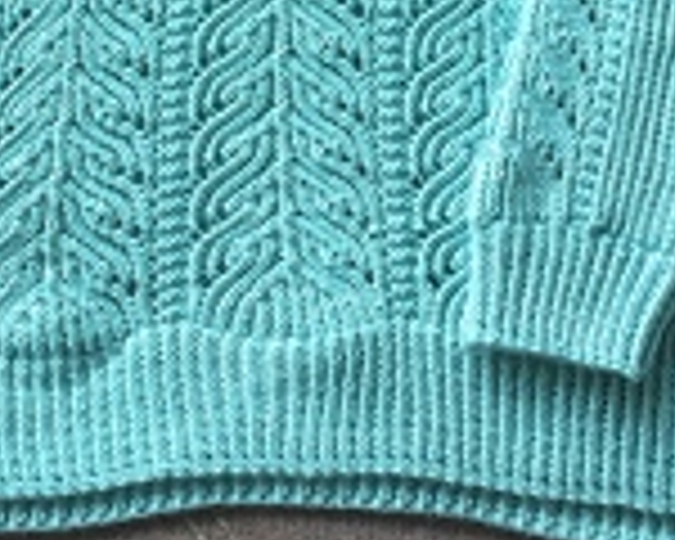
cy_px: -130
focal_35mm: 88
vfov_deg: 16.6
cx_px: 225
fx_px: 1758
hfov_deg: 21.7
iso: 125
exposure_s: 1/33
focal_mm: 4.15
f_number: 2.2
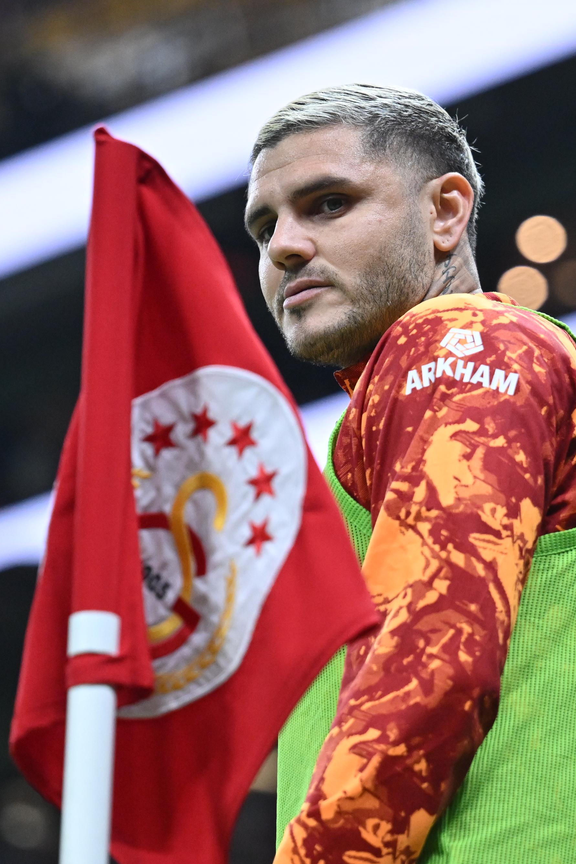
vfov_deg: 7.6
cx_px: 336
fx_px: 6504
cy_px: 431
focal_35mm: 271
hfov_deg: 5.1
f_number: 2.8
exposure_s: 1/1600
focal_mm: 120
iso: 2500
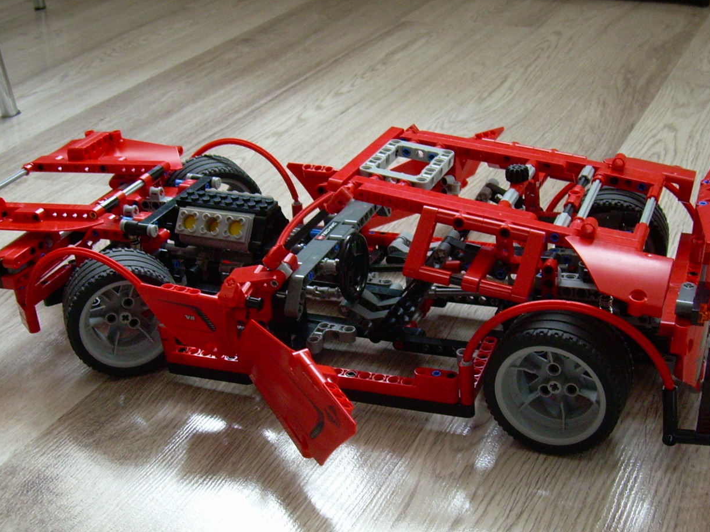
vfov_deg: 29.1
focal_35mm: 50
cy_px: 271
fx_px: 1026
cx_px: 344
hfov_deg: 38.2
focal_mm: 6.3
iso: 200
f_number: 2.8
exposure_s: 1/32.7
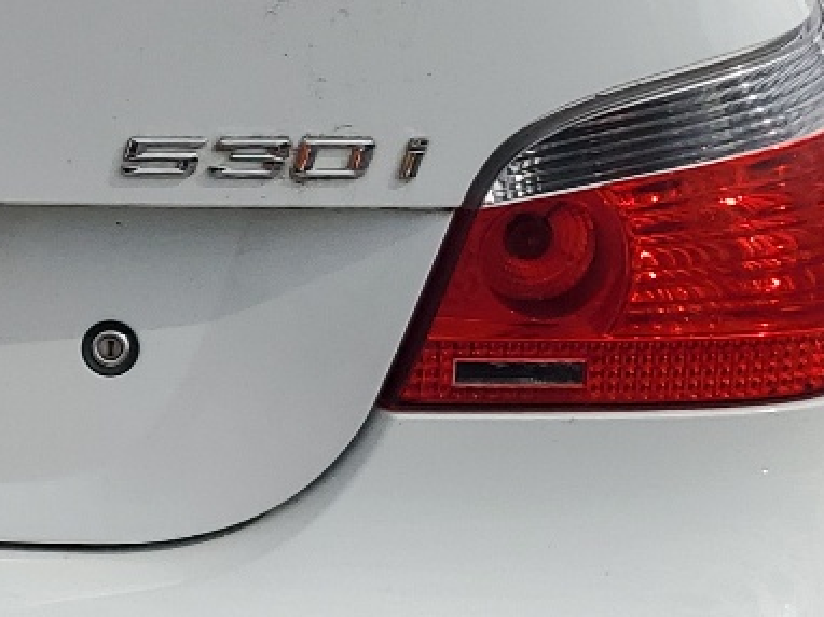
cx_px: -337
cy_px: 289
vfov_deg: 13.6
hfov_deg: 16.7
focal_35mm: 109
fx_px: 2593
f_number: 1.5
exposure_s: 1/5000
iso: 50
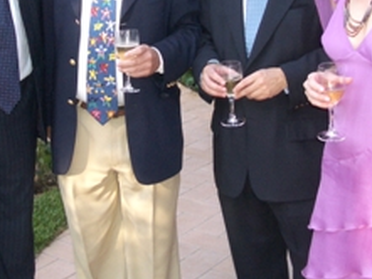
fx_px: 763
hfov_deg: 27.3
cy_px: 47
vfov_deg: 20.5
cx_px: 148
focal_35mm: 71
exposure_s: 1/160
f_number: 2.6
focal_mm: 5.8
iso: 100
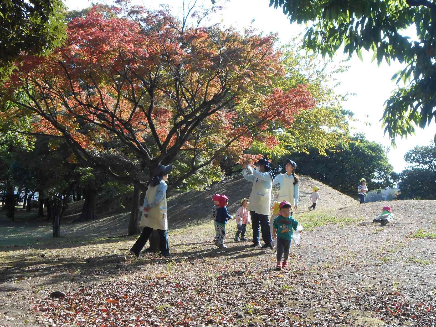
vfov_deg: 29.7
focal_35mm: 49
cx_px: 218
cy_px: 164
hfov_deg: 38.9
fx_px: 617
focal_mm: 8.8
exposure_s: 1/250
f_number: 4.8
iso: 160
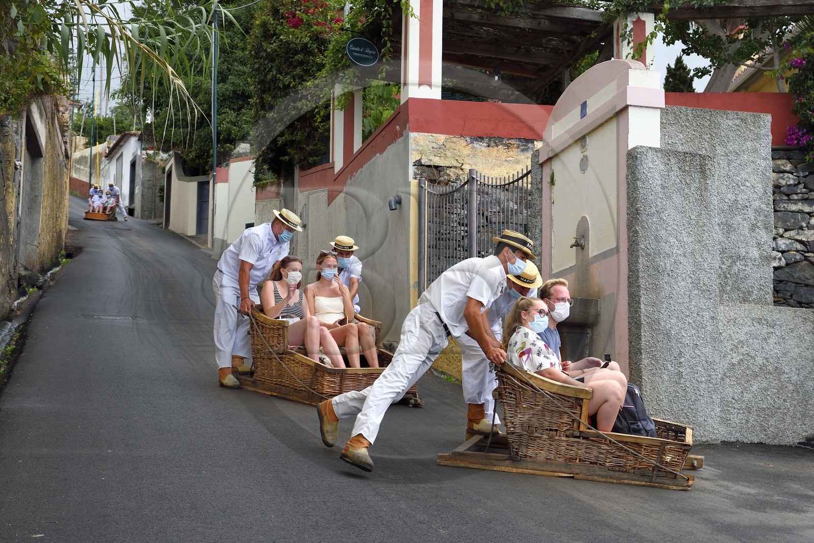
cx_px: 407
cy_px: 272
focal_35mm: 58
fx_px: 1311
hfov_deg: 34.5
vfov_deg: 23.4
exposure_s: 1/800
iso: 640
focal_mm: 58
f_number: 7.1
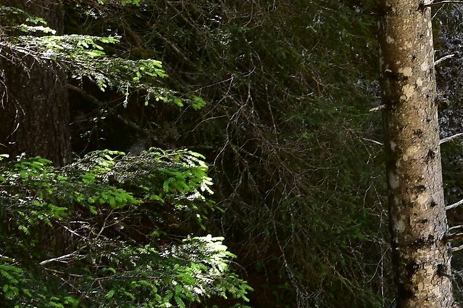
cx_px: 739
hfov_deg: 20.4
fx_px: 1049
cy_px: 112
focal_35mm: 82
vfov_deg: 16.7
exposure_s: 1/5
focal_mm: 17
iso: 100
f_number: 10
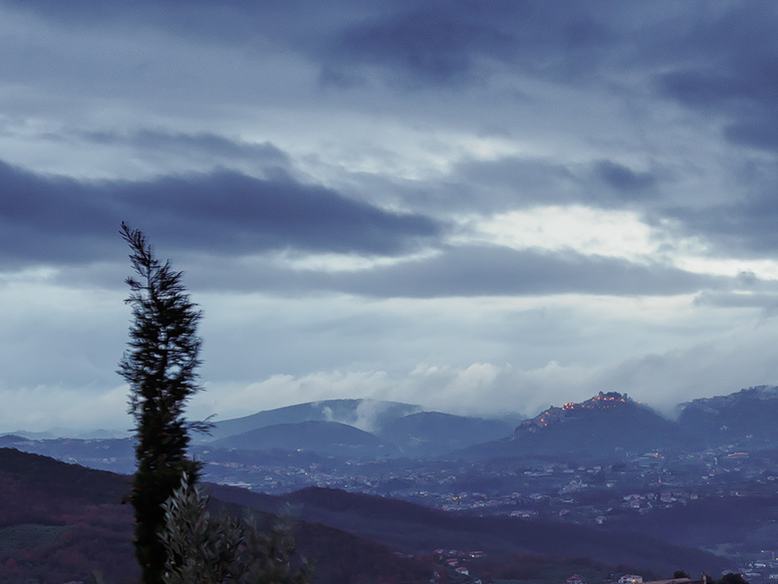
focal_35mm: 118
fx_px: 2652
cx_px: 855
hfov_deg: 16.2
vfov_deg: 12.4
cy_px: 637
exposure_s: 1/3
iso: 200
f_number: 5.6
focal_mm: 24
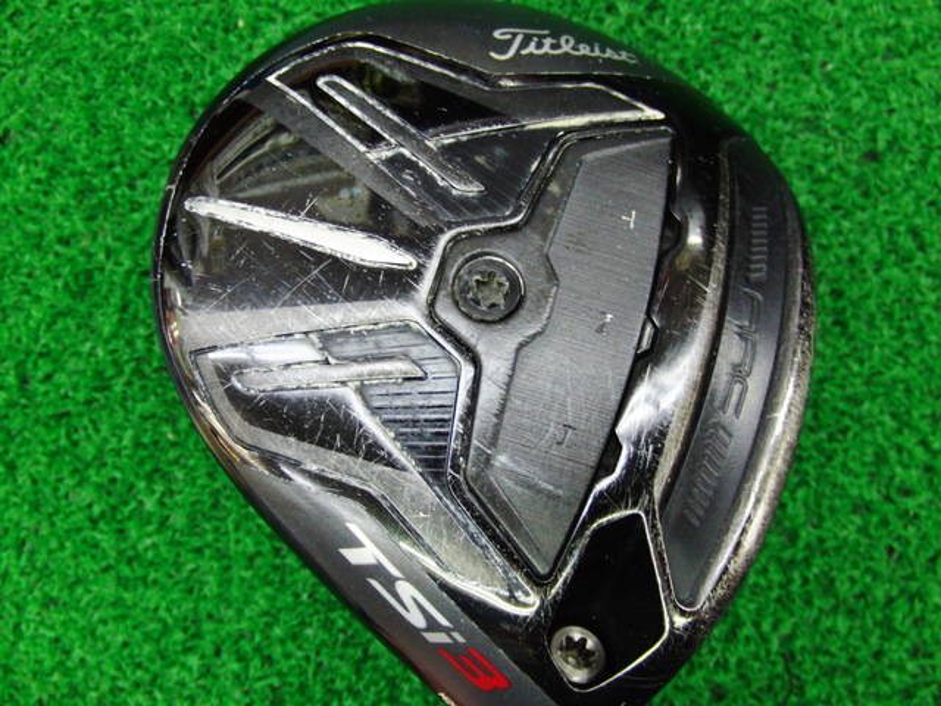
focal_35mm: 37
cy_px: 353
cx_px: 470
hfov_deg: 50.1
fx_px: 1006
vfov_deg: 38.7
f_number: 3.6
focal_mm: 6.42
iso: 400
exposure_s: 1/40
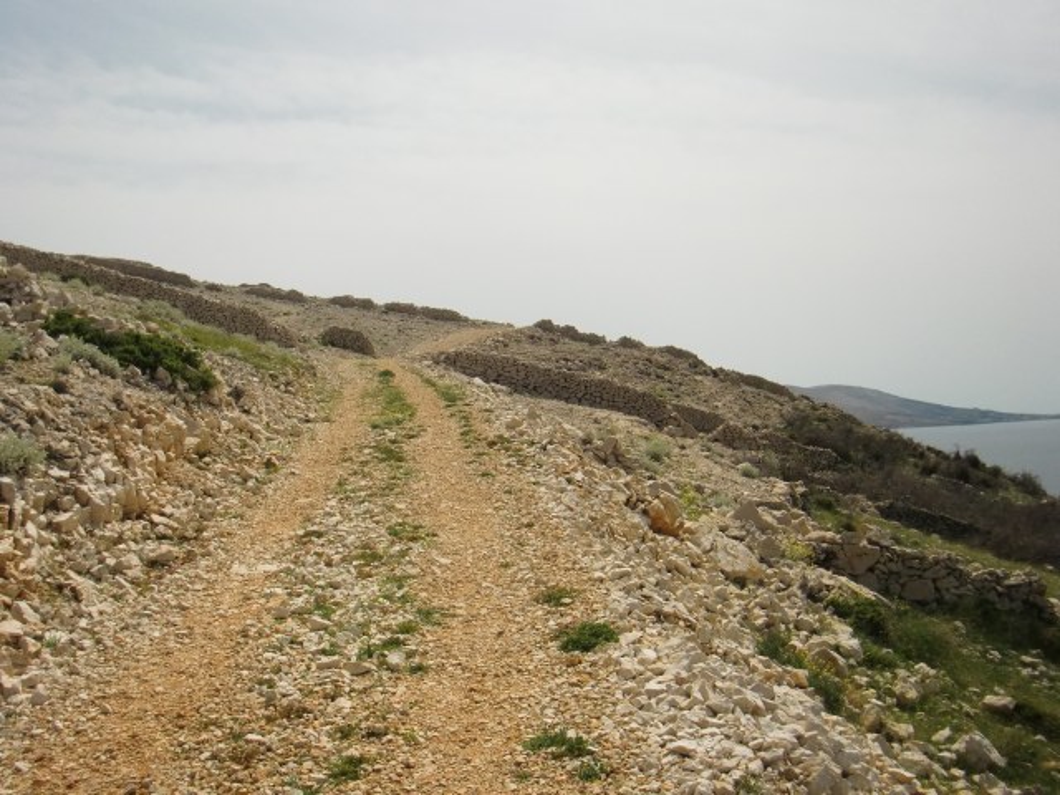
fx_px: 1164
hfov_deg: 49.0
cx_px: 530
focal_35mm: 38
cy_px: 398
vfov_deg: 37.7
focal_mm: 6.66
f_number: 8.9
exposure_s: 1/500
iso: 100
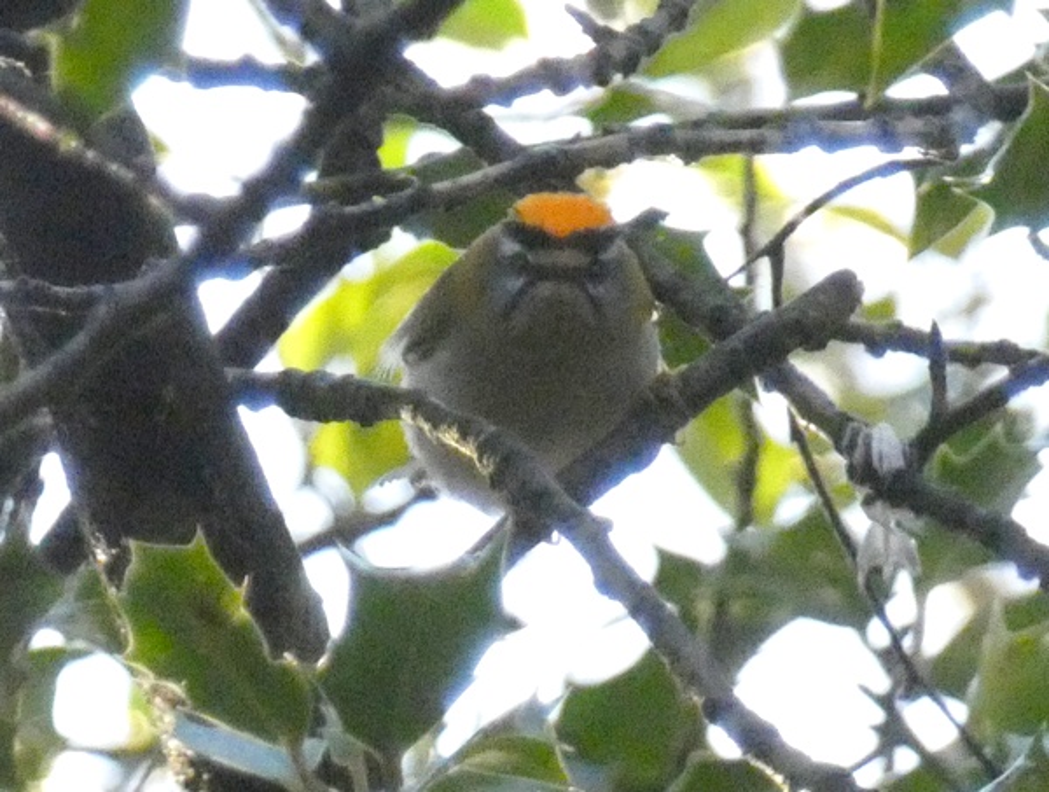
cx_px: 524
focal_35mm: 753
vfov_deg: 2.0
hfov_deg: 2.6
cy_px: 396
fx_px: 22874
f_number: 5.6
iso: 2000
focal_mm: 128.4
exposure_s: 1/500
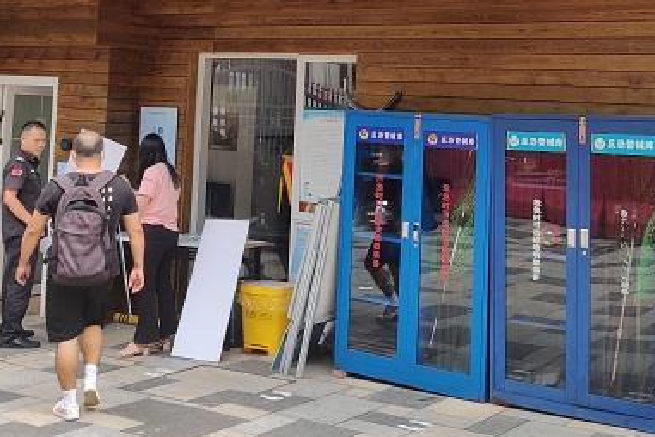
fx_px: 1073
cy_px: 62
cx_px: 327
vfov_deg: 22.5
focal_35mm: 59
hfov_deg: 33.9
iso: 100
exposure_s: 1/653
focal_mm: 4.75
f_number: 1.75
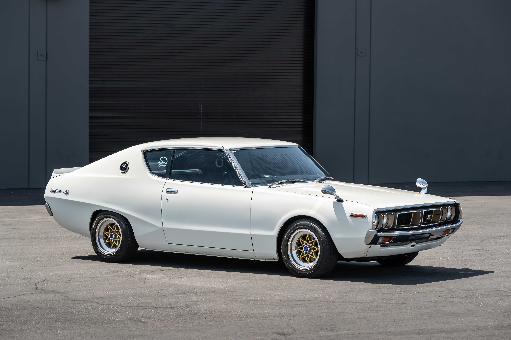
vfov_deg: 13.8
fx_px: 1404
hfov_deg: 20.6
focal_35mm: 99
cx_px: 256
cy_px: 170
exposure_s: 1/200
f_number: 8
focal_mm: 99
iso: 100
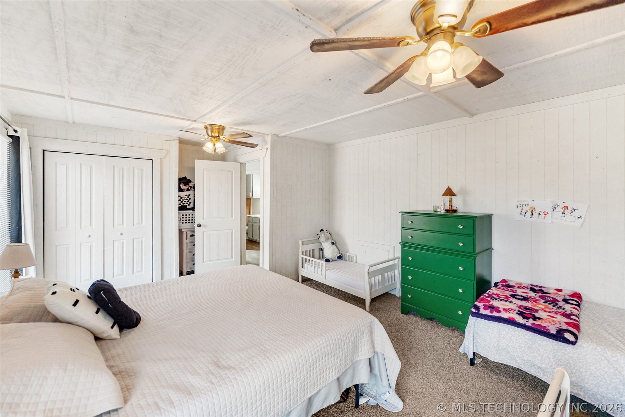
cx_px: 312
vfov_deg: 78.8
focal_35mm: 15
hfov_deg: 101.9
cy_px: 208
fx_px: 253
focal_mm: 14.6
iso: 400
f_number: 2.8
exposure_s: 1/125
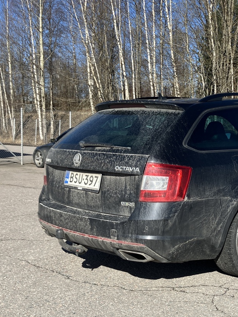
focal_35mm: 49
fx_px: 449
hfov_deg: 28.9
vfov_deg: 38.9
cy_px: 164
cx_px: 195
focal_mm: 3.99
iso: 32
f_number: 1.8
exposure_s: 1/1567
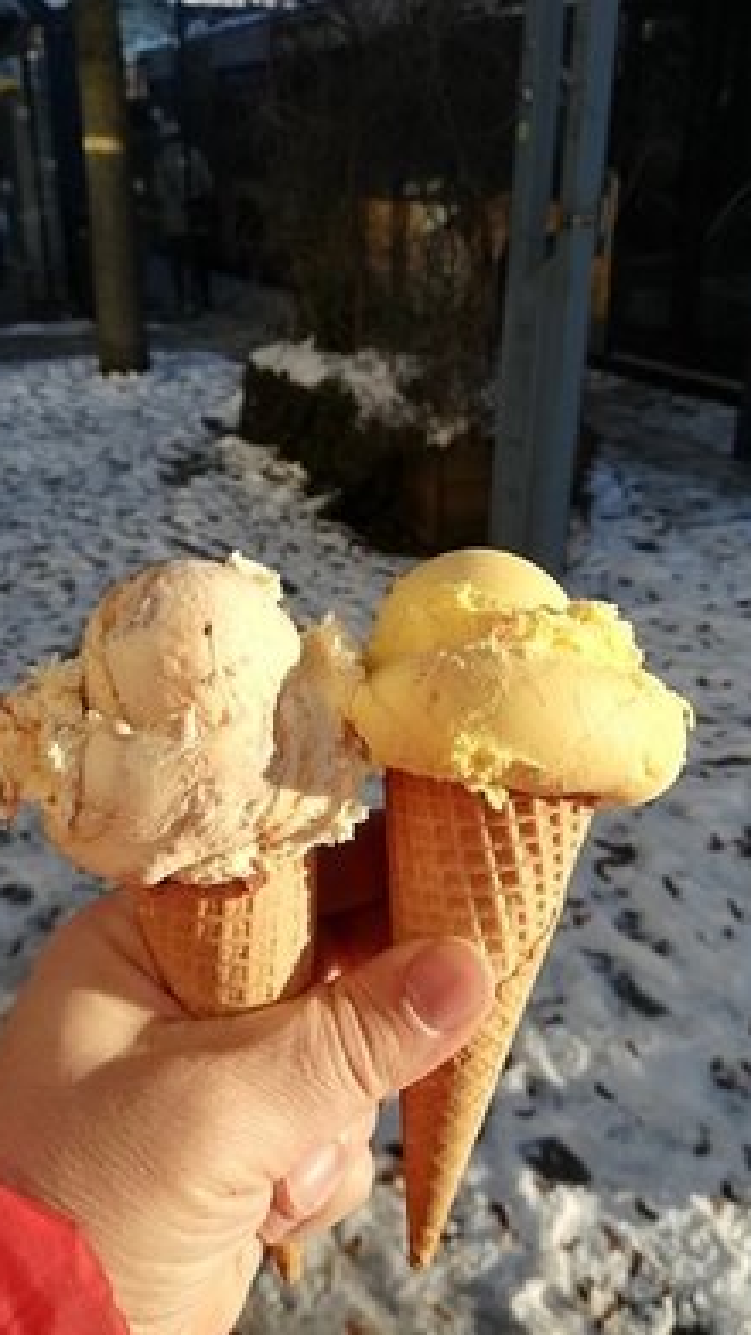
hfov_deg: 40.1
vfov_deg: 66.1
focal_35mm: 29
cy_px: 679
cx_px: 311
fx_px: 1026
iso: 50
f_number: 2.2
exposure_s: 1/411
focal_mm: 3.83
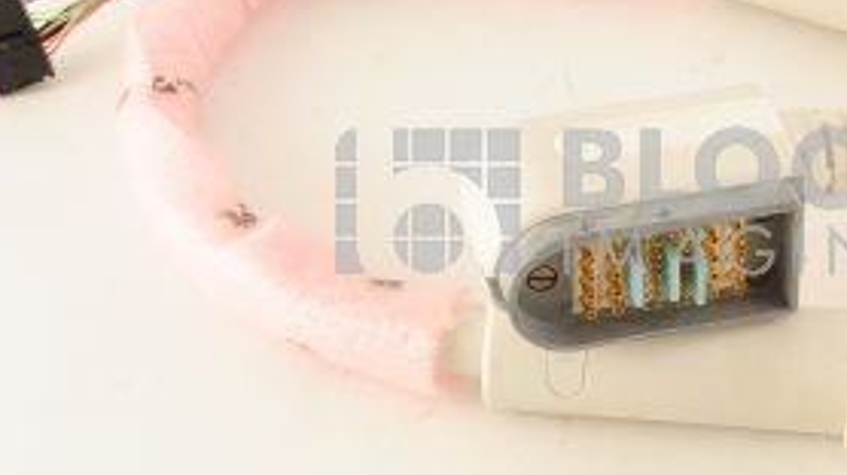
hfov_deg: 18.8
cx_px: 640
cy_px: 202
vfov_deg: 10.7
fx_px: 2536
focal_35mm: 113
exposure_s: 1/160
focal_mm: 50
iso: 1600
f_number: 13
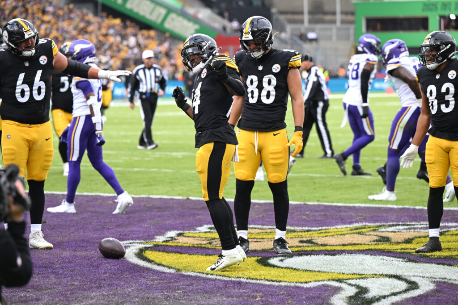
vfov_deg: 9.5
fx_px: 1845
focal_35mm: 145
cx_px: 229
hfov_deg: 14.2
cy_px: 152
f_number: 4
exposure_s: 1/1600
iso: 640
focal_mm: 145
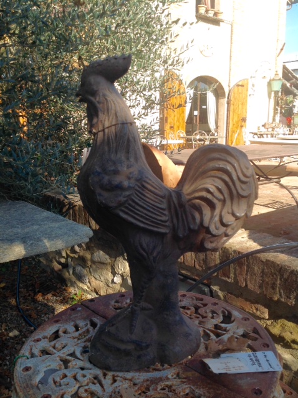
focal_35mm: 35
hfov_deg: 40.6
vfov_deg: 52.7
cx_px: 149
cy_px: 199
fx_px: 403
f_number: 2.4
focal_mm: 4.28
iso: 50
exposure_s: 1/672
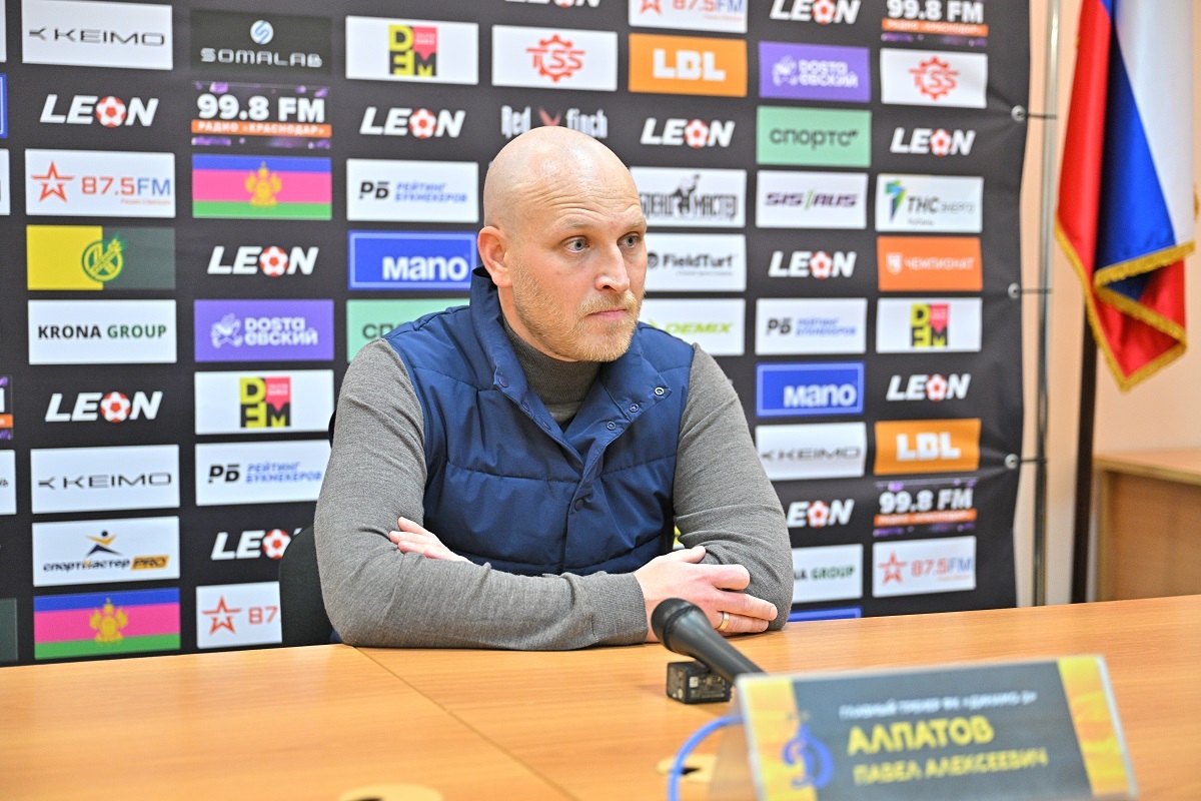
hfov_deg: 36.2
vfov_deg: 24.6
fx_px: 1835
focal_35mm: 55
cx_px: 600
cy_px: 400
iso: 2000
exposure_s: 1/160
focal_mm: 55
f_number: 2.8
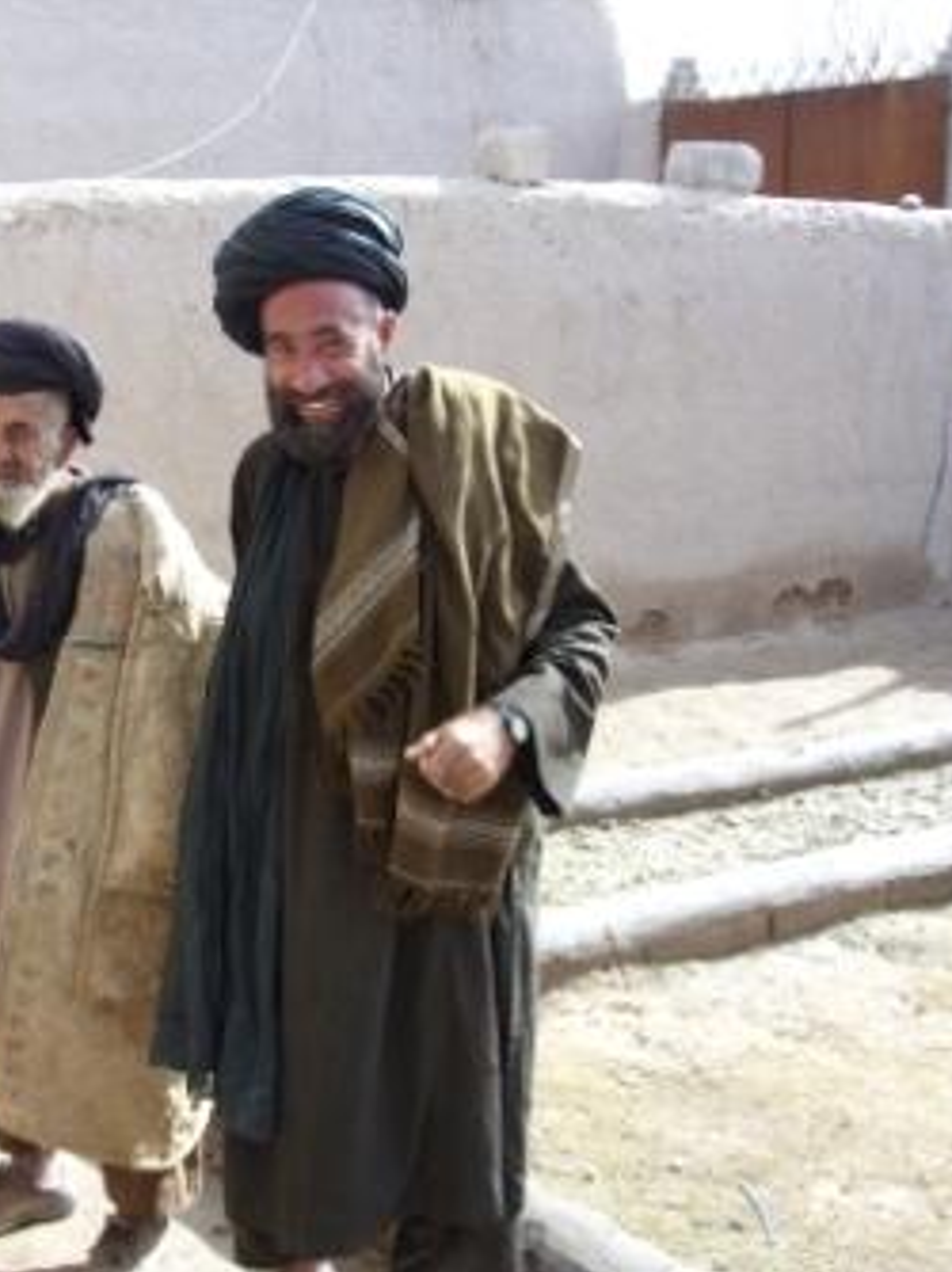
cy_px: 636
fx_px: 1873
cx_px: 194
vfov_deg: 37.5
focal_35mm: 51
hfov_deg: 28.0
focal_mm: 6.3
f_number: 2.8
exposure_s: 1/272
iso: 50
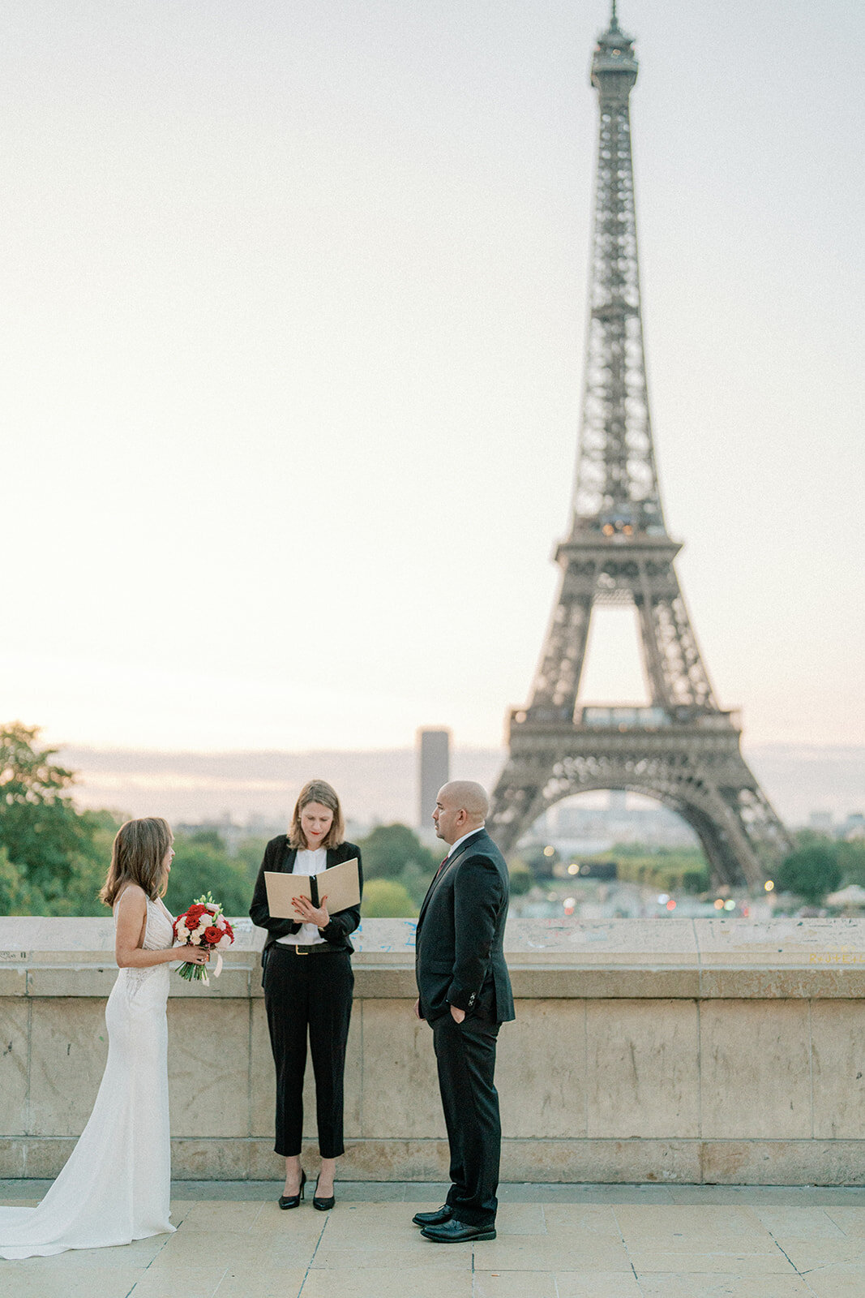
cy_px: 649
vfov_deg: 39.6
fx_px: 1802
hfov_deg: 27.0
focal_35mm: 50
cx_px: 432
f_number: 1.2
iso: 1000
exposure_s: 1/1600
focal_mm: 50
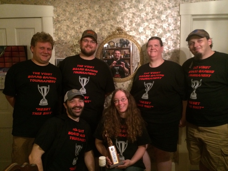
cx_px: 114
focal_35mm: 30
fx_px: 198
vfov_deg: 46.8
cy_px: 86
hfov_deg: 60.0
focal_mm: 4.12
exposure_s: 1/15
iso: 500
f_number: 2.2
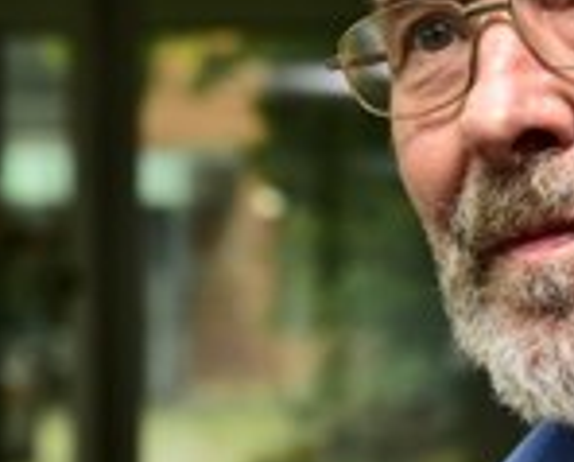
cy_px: 95
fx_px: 3234
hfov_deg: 10.1
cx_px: 450
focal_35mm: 190
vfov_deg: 8.1
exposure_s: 1/60
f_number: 6.7
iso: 800
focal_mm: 75
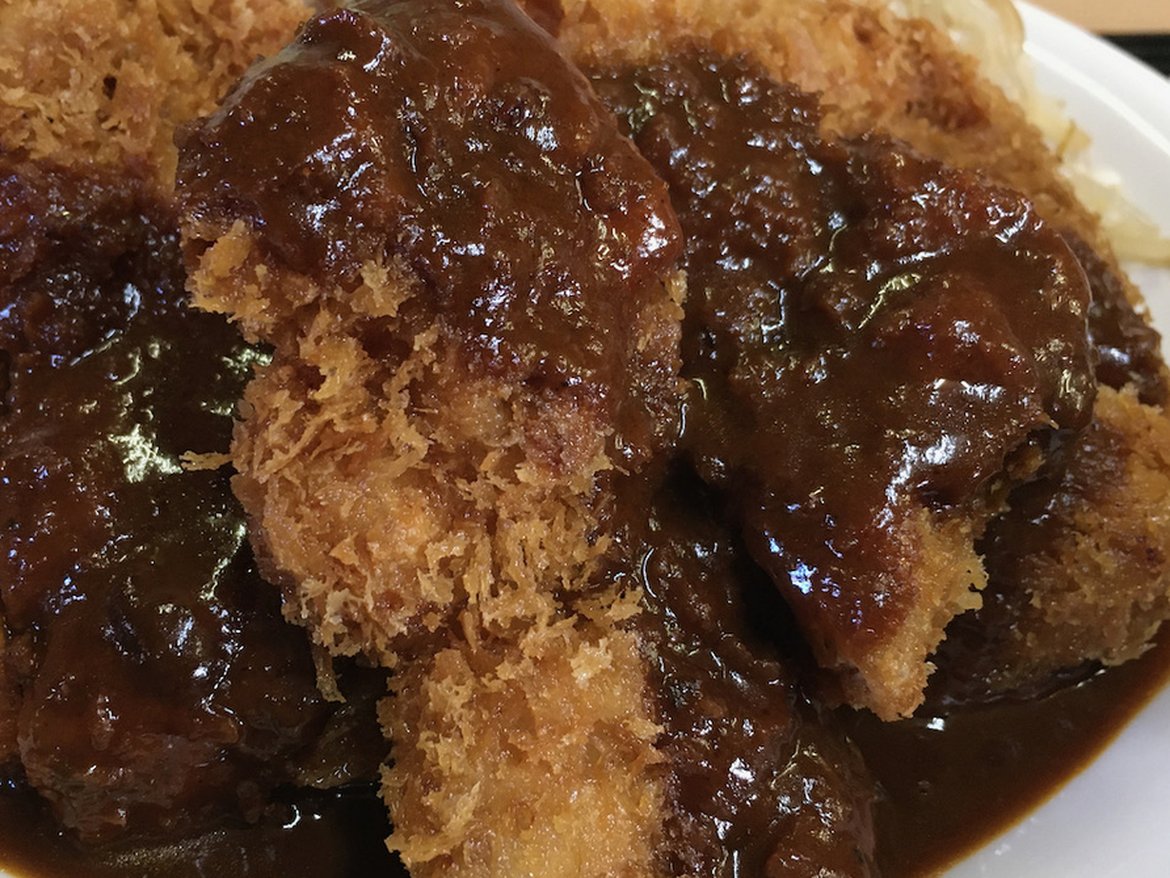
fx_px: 1318
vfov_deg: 36.8
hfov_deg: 47.8
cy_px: 436
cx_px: 512
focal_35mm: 39
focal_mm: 4.15
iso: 160
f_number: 2.2
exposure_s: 1/30
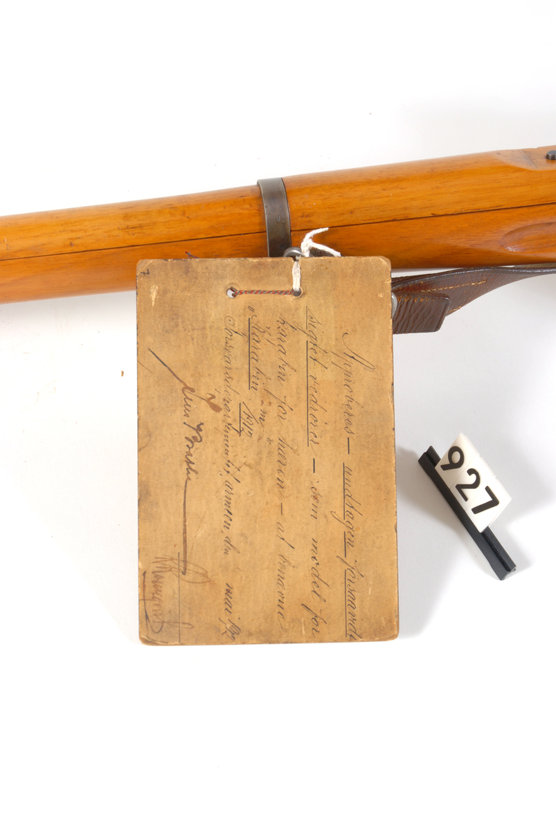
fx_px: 1317
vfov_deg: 35.0
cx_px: 278
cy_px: 415
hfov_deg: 23.8
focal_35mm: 57
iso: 100
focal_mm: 38
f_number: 10
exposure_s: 1/60
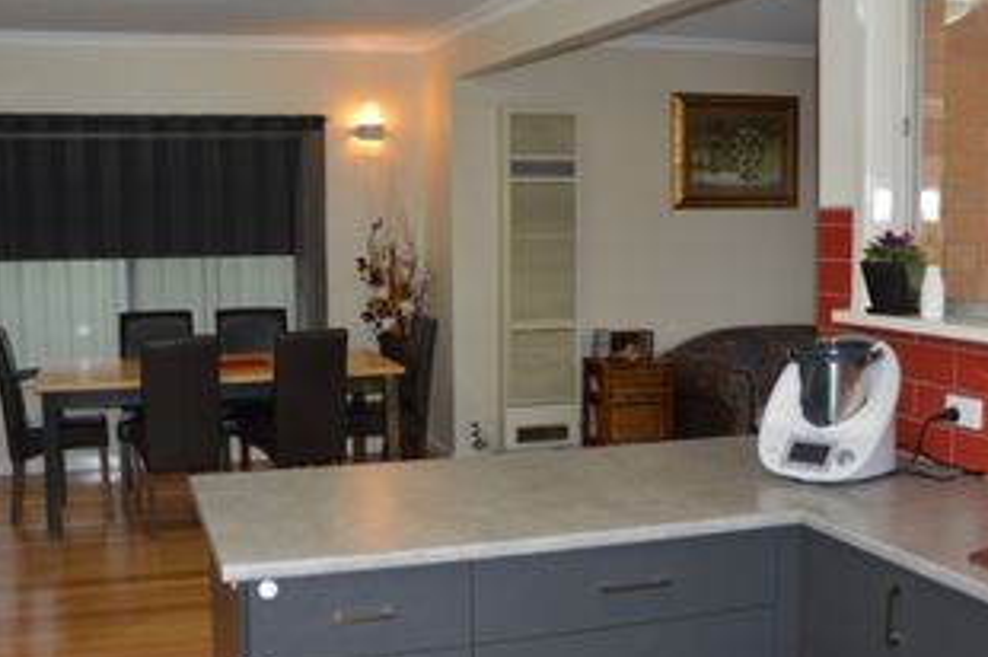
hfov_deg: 47.4
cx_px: 440
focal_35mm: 41
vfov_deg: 32.6
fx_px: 1124
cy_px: 308
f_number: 3.5
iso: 500
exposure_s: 1/60
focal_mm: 18
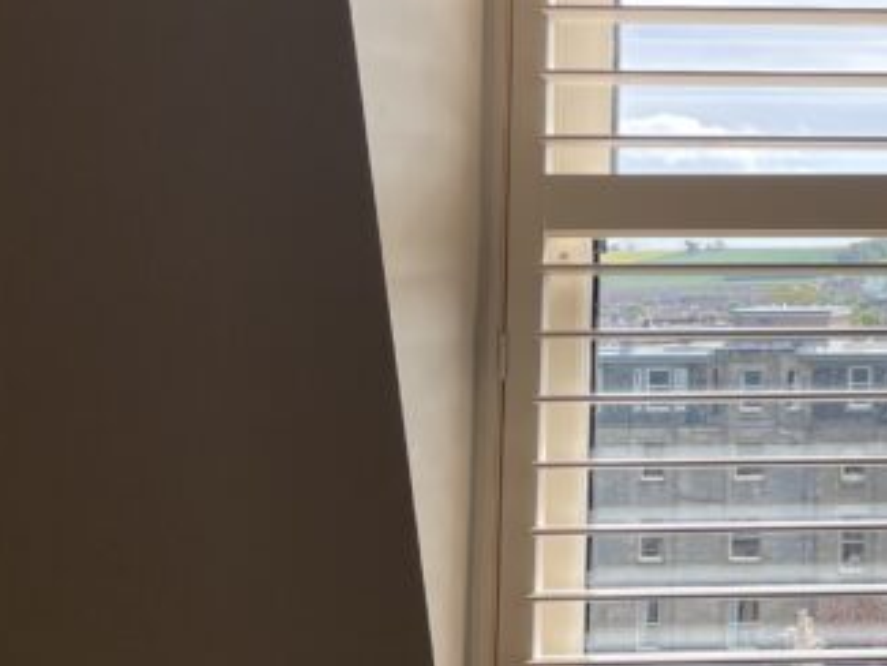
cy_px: 194
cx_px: 1384
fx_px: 2102
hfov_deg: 20.1
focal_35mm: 82
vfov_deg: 17.9
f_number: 1.6
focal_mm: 4.2
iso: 32
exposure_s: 1/744
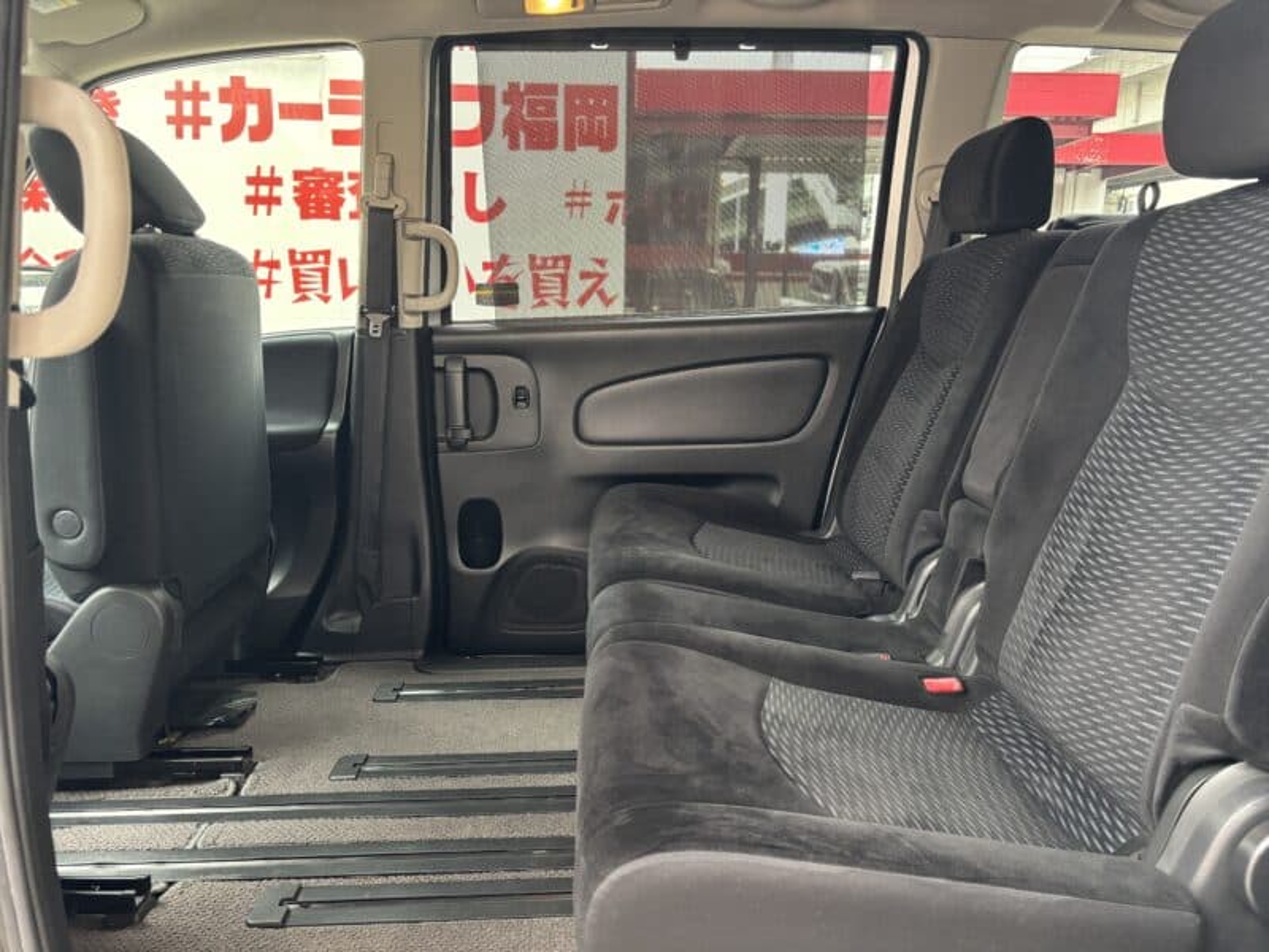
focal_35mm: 26
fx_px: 953
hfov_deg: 67.3
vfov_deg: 53.1
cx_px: 634
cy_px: 476
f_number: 1.6
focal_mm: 5.96
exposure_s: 1/60
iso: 250
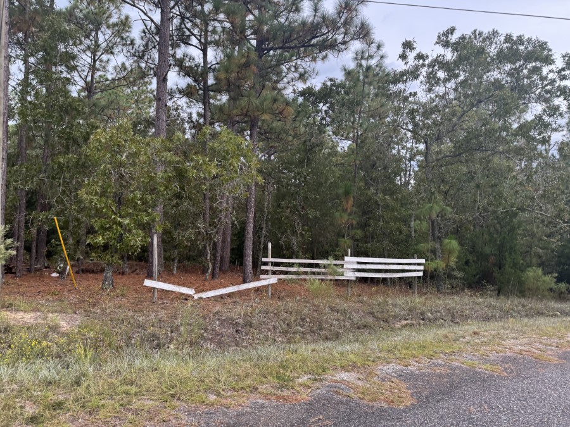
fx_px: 395
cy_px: 214
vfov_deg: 56.8
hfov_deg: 71.6
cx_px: 285
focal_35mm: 24
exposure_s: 1/121
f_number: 1.78
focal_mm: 6.76
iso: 100
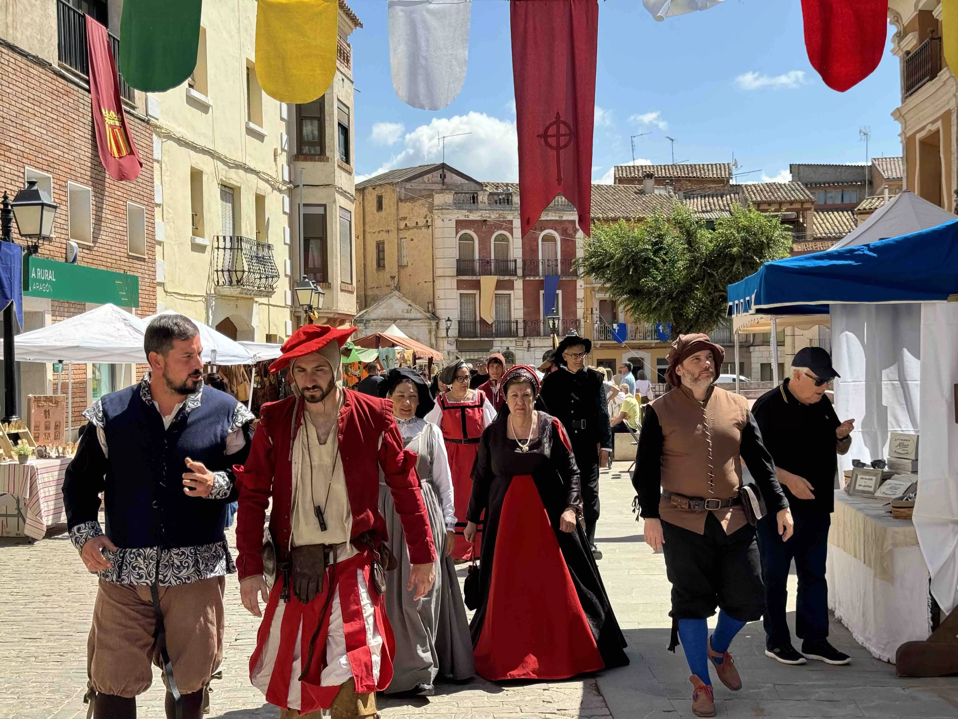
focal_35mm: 48
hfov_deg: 39.7
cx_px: 479
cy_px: 360
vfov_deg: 30.3
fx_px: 1328
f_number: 1.78
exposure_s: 1/2833
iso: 64
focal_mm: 6.76
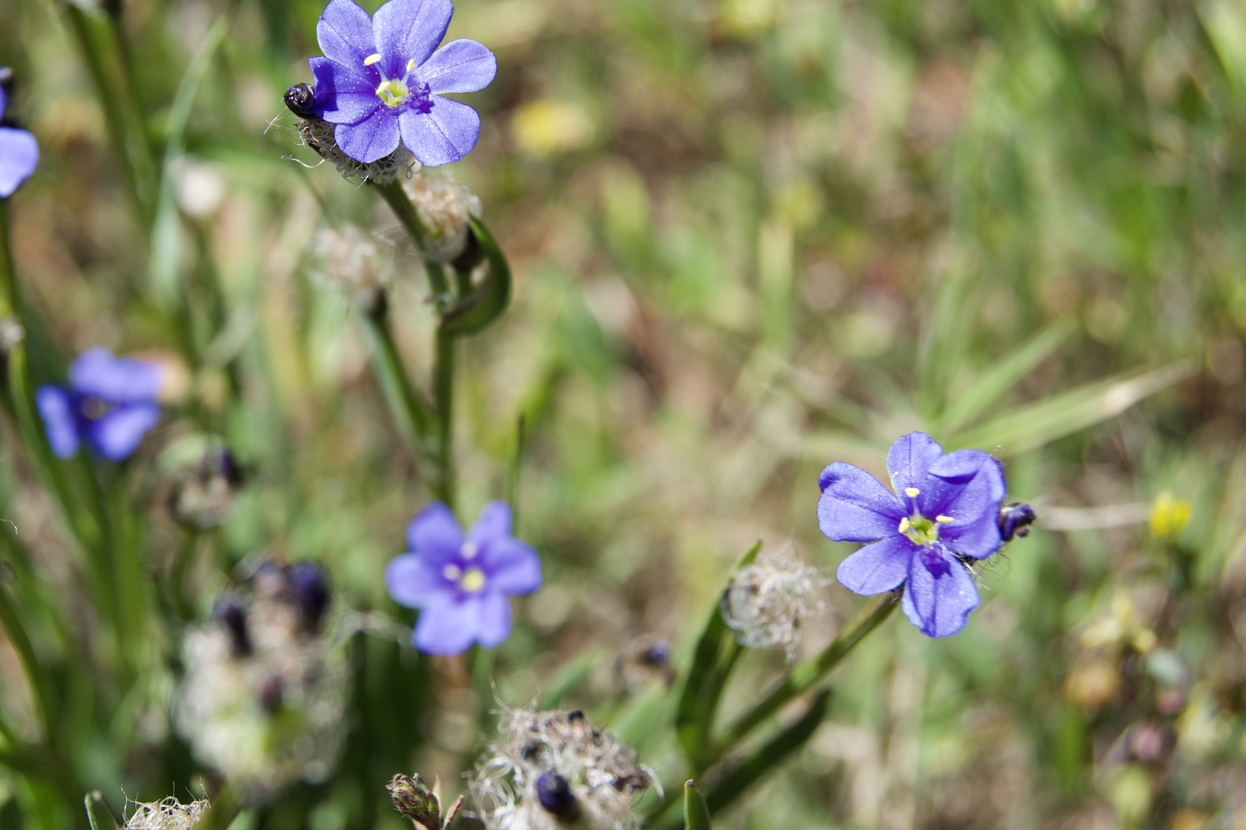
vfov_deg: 18.5
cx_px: 404
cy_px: 334
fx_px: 2551
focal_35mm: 74
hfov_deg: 27.3
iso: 100
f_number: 8
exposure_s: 1/160
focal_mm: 35
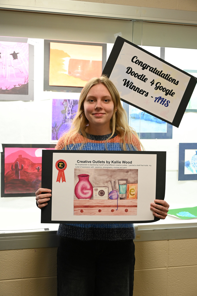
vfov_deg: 44.5
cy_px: 148
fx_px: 362
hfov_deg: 30.5
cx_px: 98
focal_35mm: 44
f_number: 5.3
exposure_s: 1/50
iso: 1000
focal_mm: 44
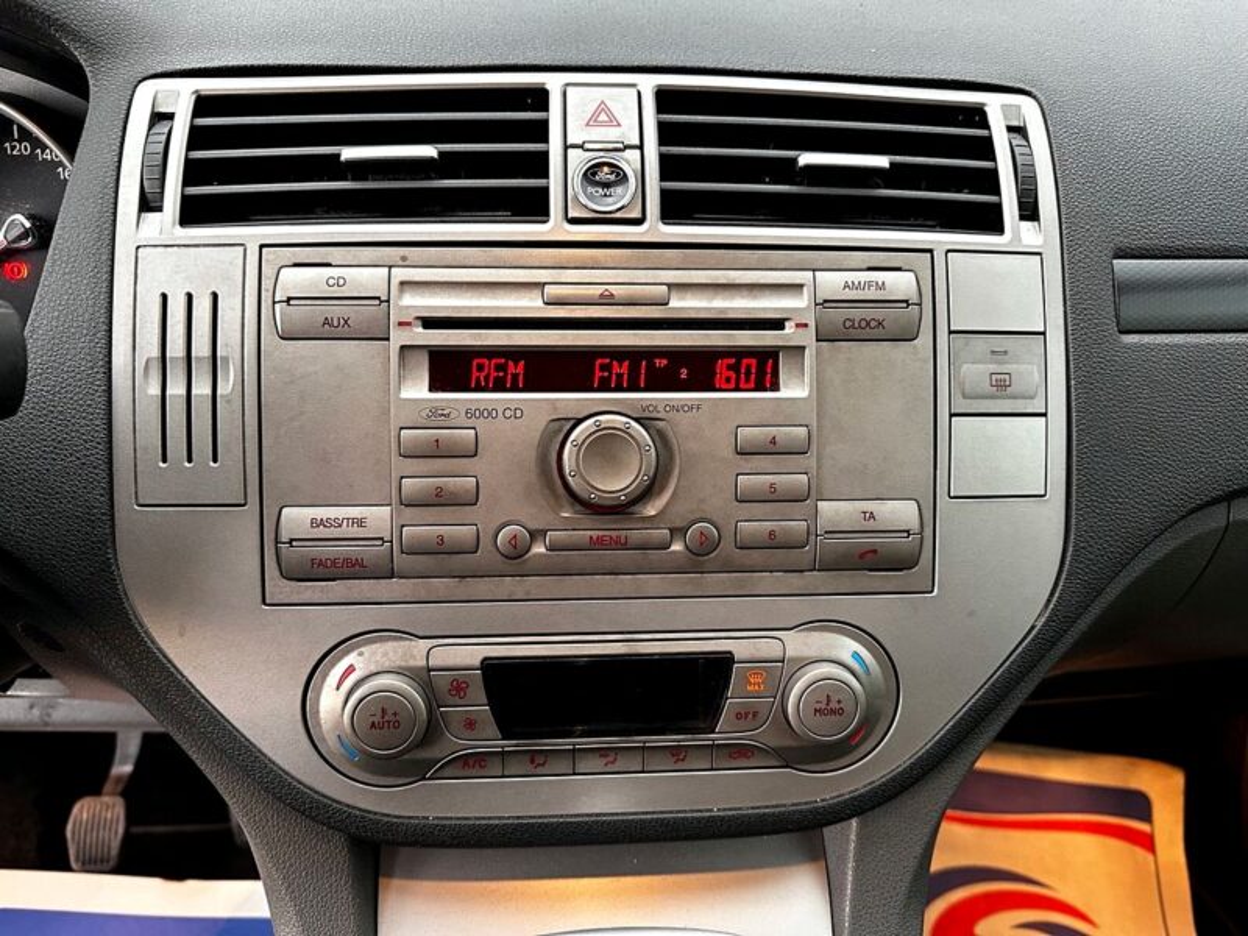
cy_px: 468
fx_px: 865
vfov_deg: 56.8
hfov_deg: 71.6
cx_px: 624
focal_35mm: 24
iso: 320
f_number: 1.78
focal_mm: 6.86
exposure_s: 1/60
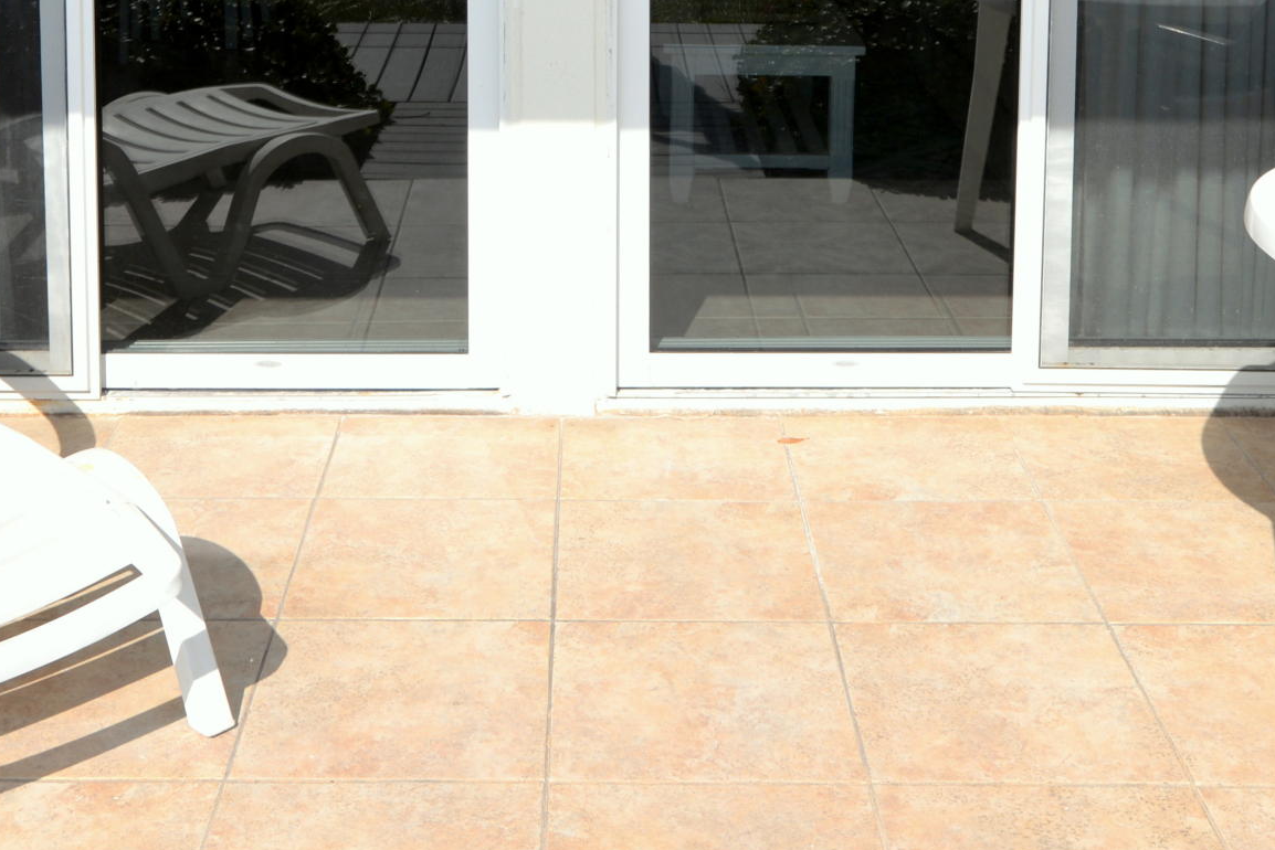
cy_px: -115
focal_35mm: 52
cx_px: 549
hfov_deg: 38.1
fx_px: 1842
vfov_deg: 24.1
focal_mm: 20
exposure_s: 1/200
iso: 100
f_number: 10
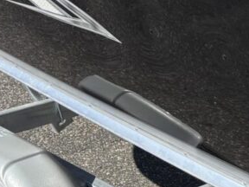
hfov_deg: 14.3
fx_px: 935
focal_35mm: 130
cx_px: 363
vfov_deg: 11.4
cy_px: 65
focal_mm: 5.96
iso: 50
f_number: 1.6
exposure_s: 1/1984
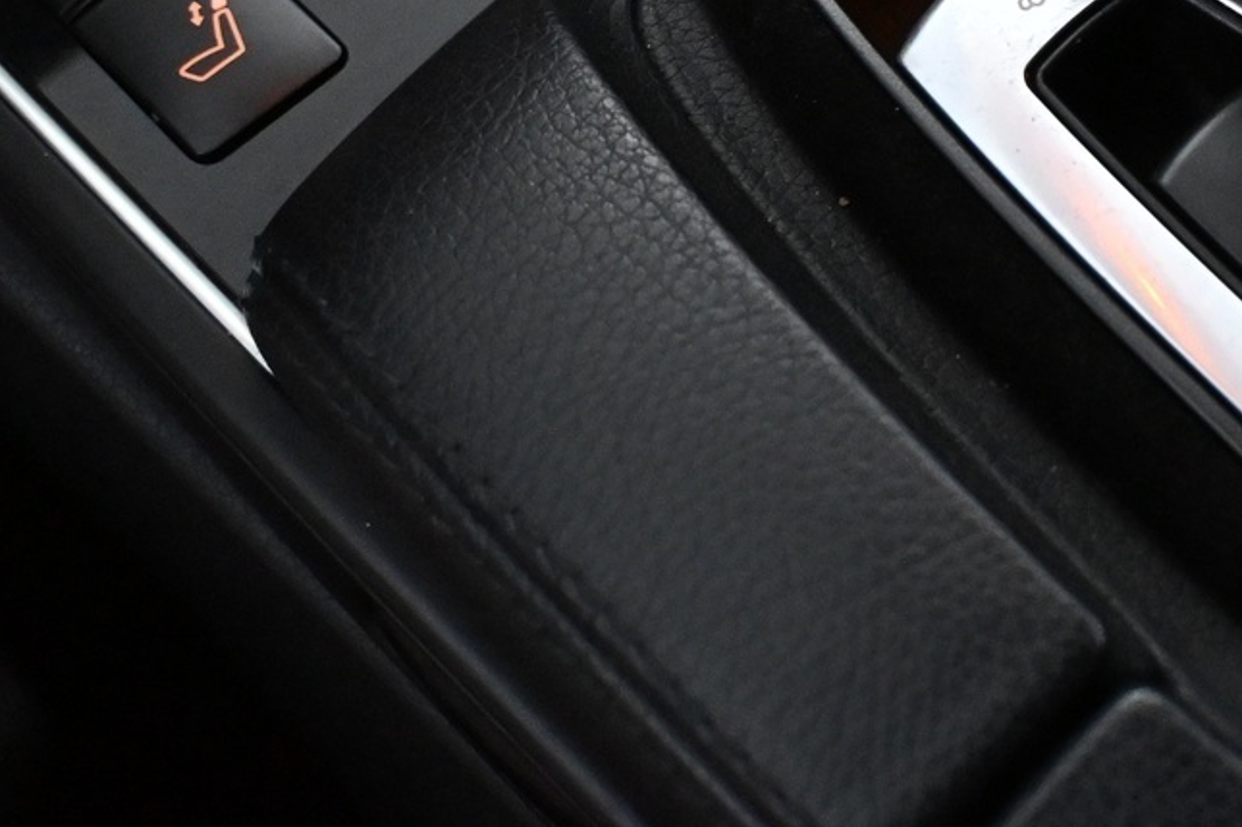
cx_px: 1252
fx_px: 2539
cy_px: -93
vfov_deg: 17.8
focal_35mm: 74
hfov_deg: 26.0
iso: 6400
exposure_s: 1/60
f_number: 3.8
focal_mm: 19.5
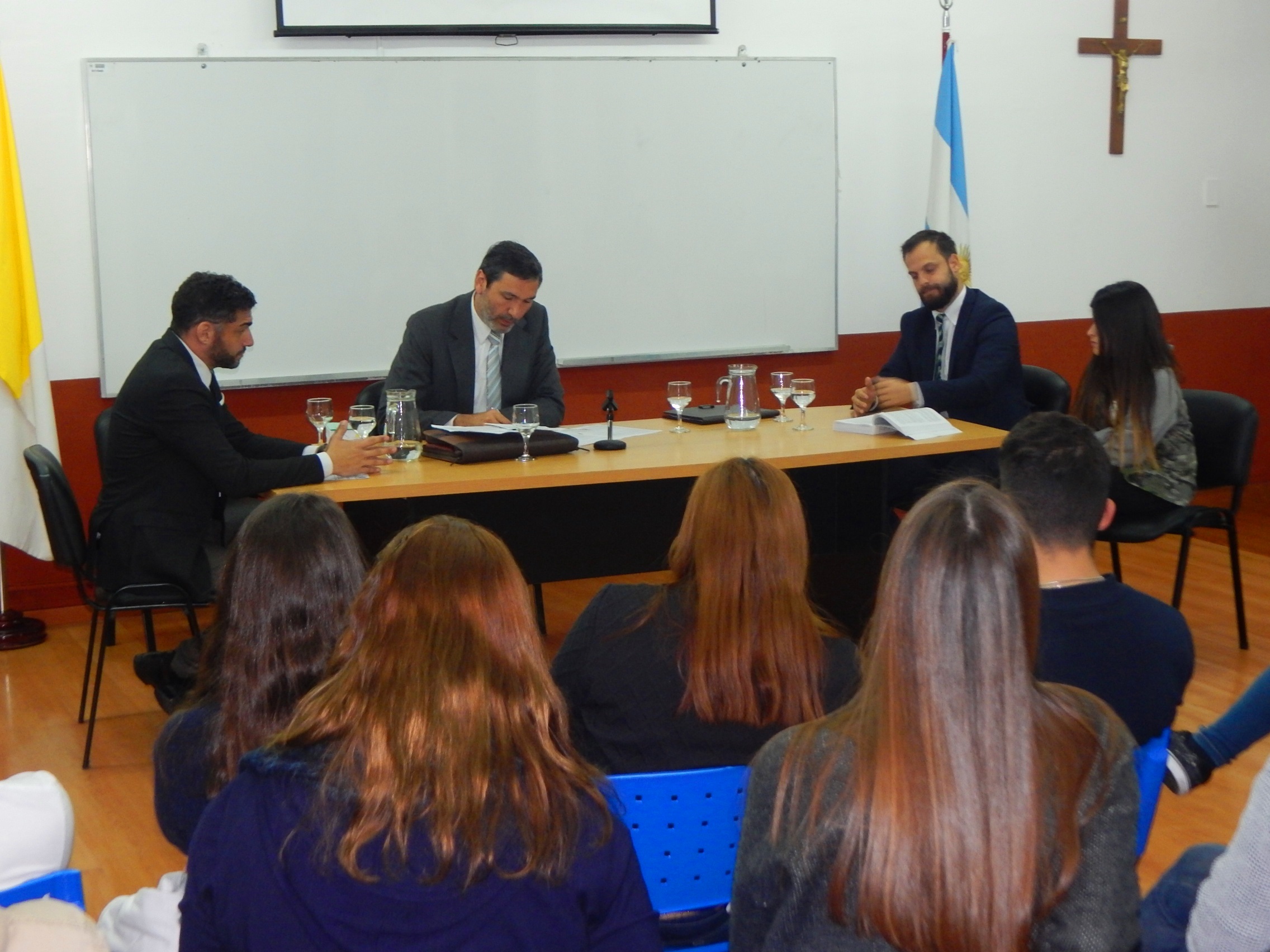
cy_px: 476
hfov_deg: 31.7
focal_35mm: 61
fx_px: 2238
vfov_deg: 24.0
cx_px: 635
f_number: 4
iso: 360
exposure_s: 1/30
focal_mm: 10.9
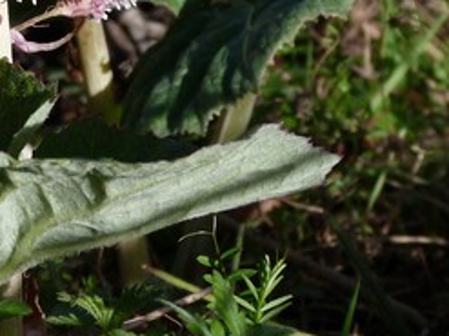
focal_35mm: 493
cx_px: 22
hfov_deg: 4.0
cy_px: -36
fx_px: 6392
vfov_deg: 3.0
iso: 80
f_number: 5.6
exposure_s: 1/250
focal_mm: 33.9
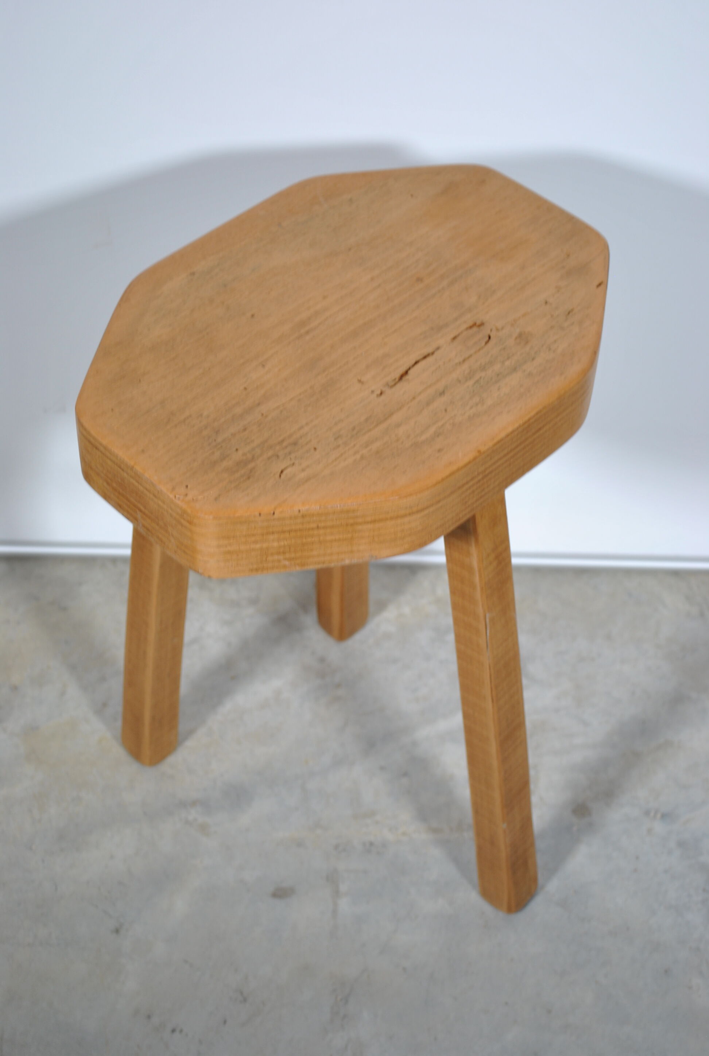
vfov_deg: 33.3
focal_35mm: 60
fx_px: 1764
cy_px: 528
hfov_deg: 22.7
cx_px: 354
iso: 200
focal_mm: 40
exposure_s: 1/25
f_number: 5.3
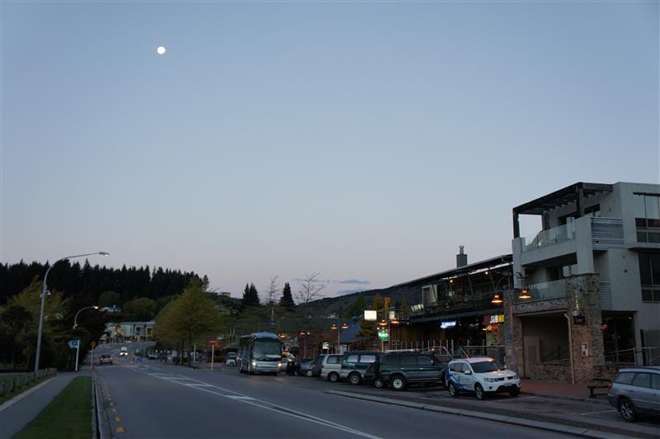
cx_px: 330
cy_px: 220
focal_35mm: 39
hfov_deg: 49.6
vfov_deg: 34.2
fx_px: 714
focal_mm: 26
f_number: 4.5
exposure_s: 1/50
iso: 200
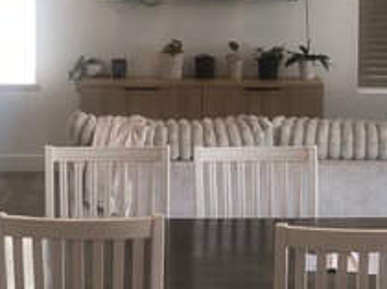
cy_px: 83
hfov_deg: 15.5
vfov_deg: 11.6
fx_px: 1418
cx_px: 258
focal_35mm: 127
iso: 40
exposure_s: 1/120
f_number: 1.8
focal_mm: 4.25
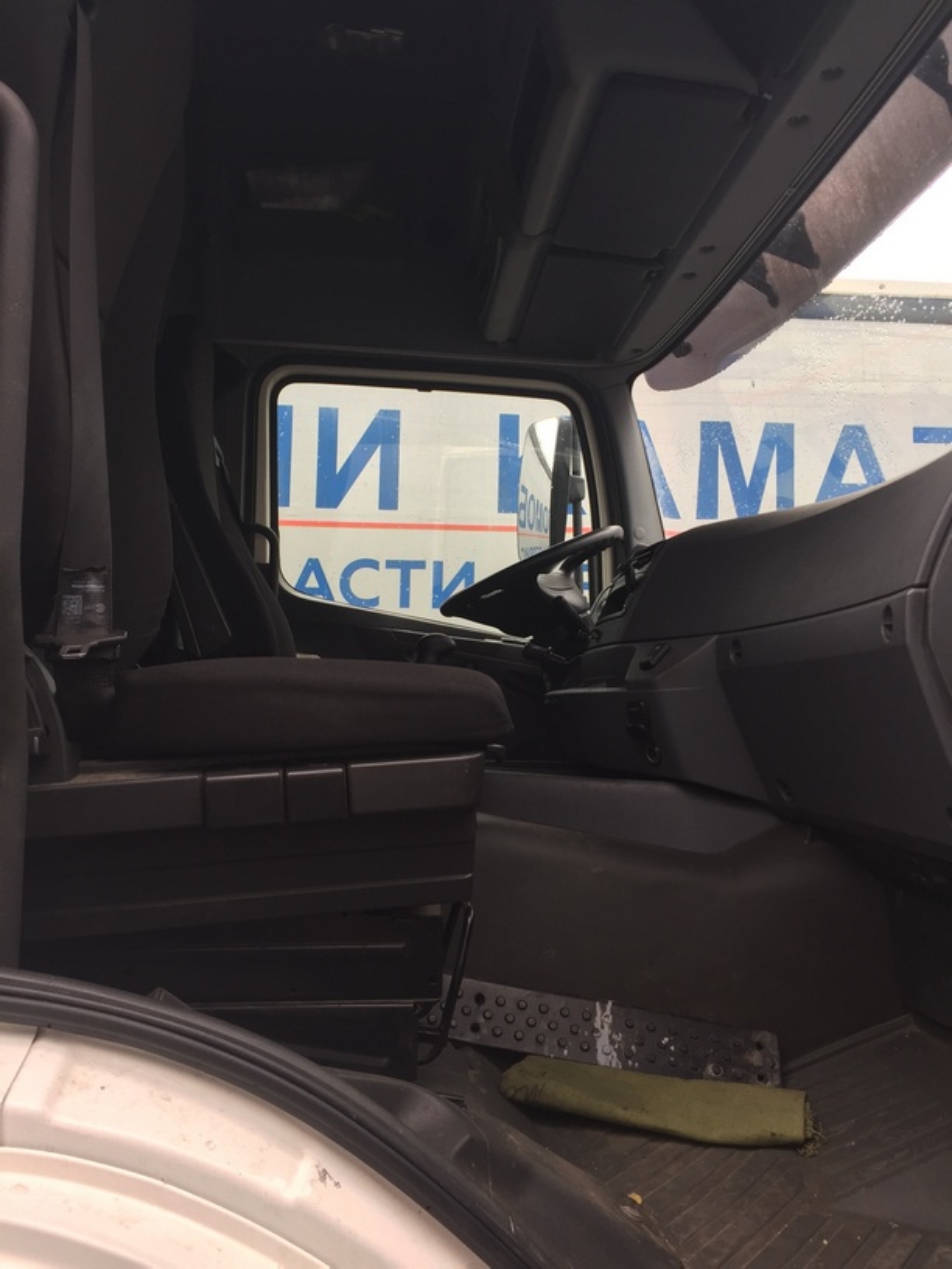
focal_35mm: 29
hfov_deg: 48.2
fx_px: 1063
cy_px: 634
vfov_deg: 61.7
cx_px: 476
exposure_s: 1/115
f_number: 2.2
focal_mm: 4.15
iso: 32
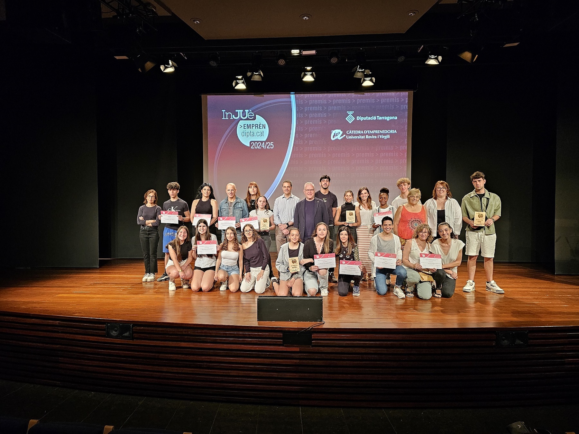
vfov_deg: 58.9
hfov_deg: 73.9
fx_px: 385
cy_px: 217
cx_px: 290
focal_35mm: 23
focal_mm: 6.3
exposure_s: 1/120
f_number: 1.7
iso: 800
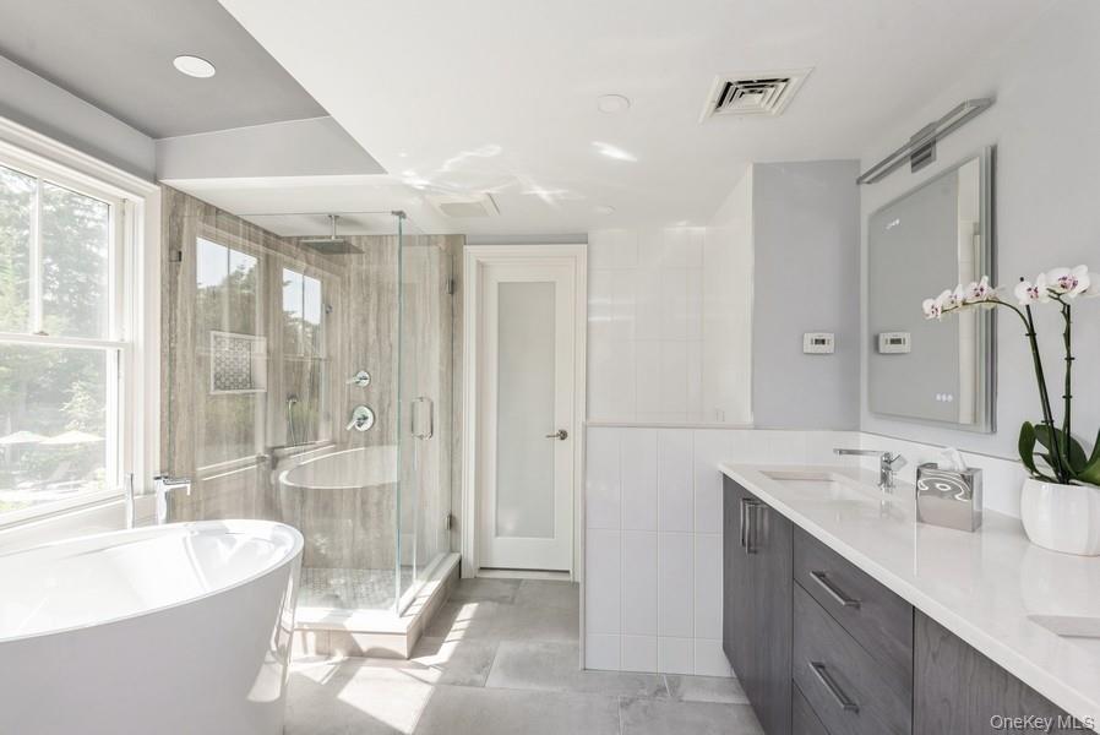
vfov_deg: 73.8
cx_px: 550
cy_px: 368
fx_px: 489
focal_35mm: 16
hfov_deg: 96.7
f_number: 9
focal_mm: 16
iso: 200
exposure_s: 1/20
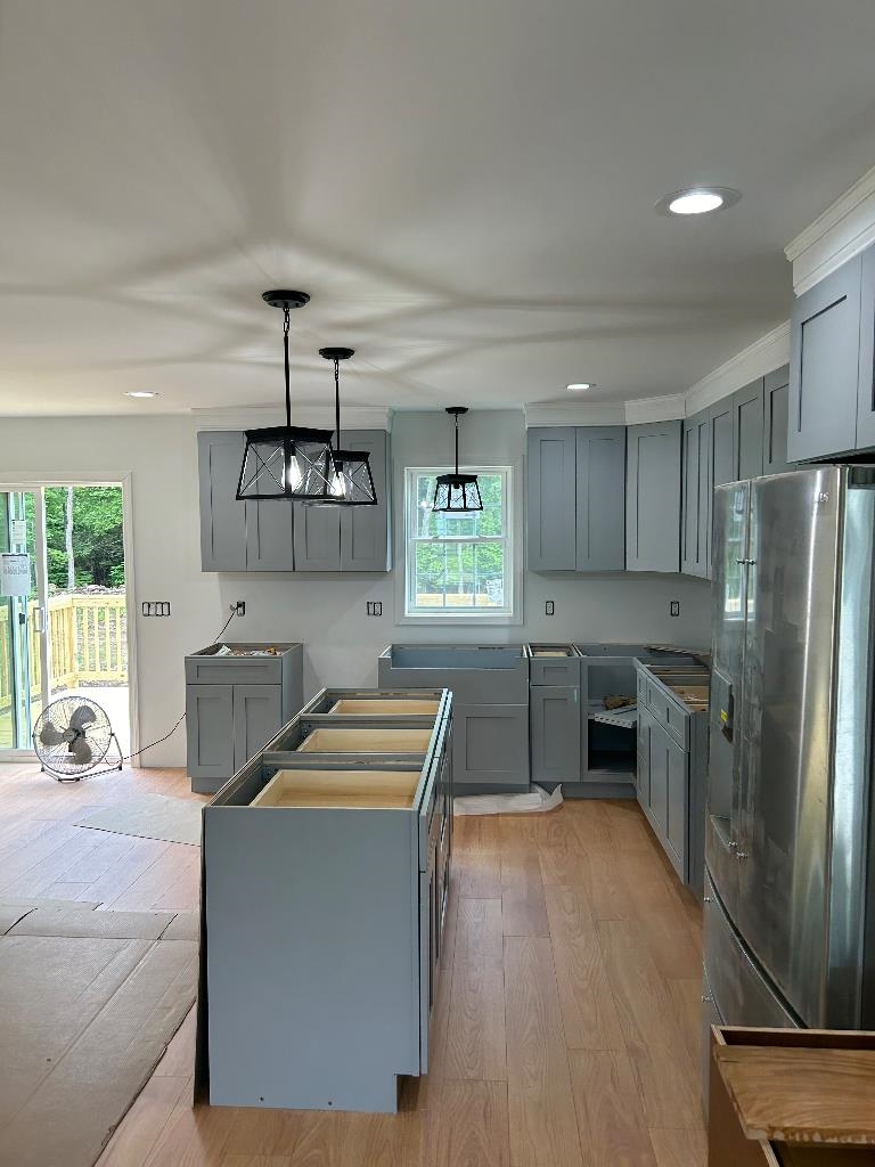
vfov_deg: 67.3
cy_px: 584
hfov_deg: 53.1
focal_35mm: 26
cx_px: 438
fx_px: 876
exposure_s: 1/120
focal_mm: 5.7
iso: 80
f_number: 1.5
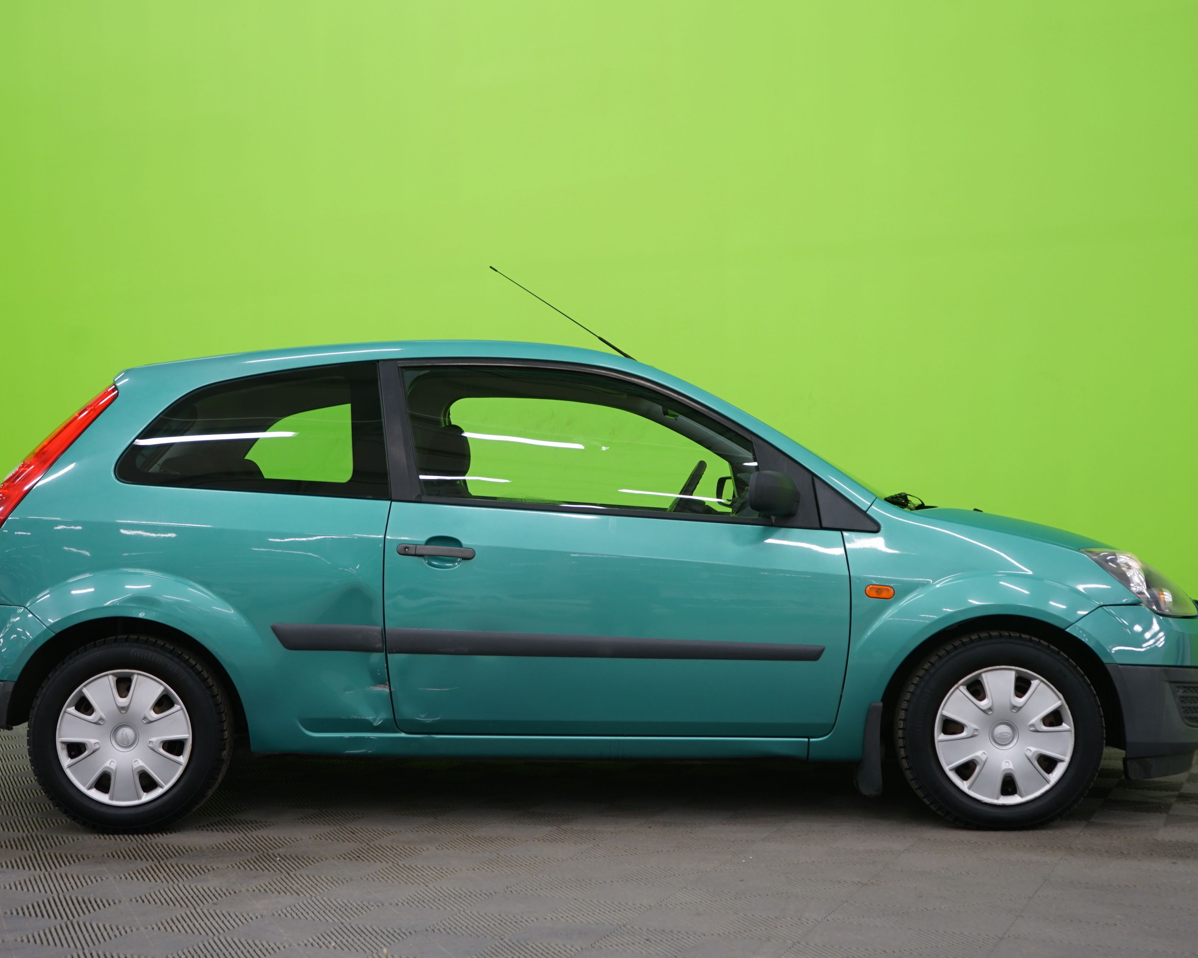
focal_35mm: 47
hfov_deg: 39.5
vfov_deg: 32.1
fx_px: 1667
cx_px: 573
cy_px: 480
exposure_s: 1/10
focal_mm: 41
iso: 400
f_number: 4.5
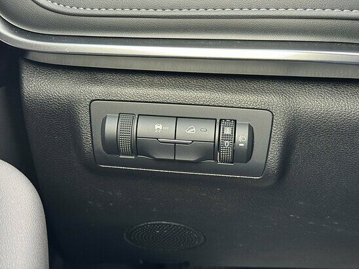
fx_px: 497
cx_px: 180
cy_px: 134
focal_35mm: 48
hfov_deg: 39.7
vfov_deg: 30.2
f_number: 1.78
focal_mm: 6.76
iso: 200
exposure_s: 1/60
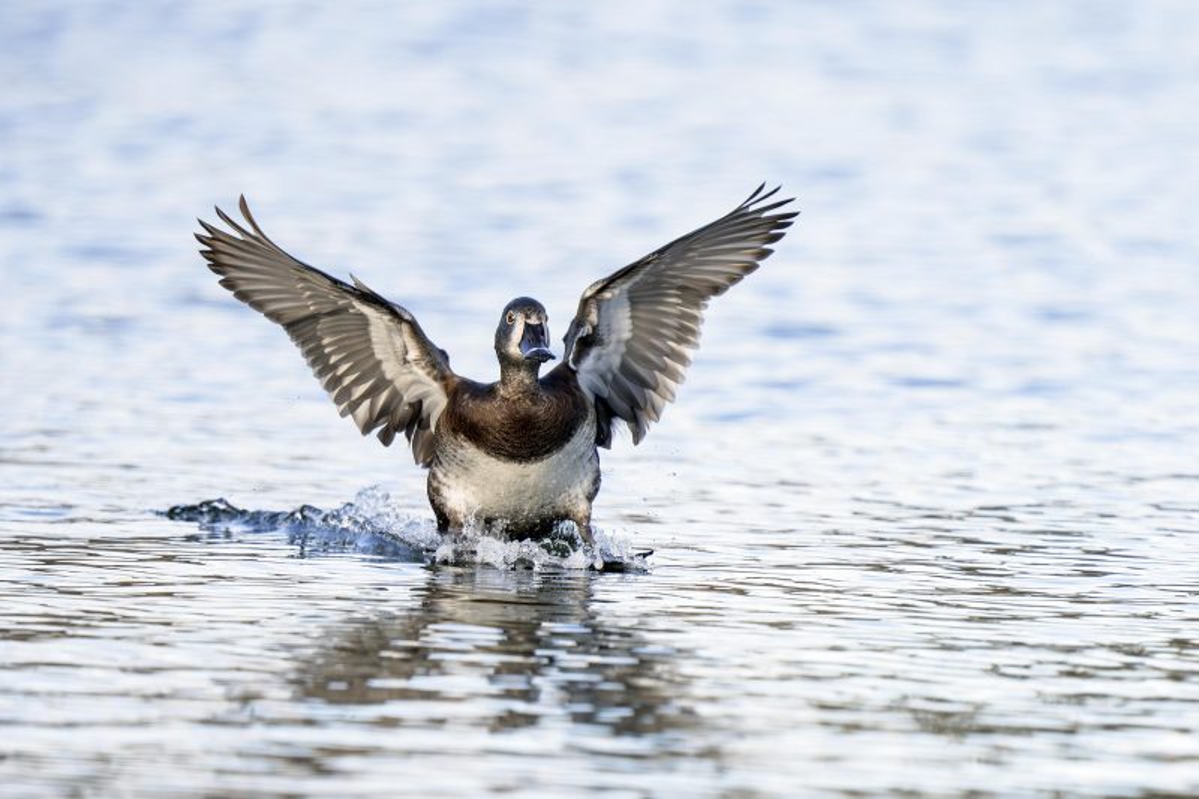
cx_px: 600
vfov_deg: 2.3
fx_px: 19978
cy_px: 400
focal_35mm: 600
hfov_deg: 3.4
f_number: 6.3
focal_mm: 600
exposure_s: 1/3200
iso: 2000
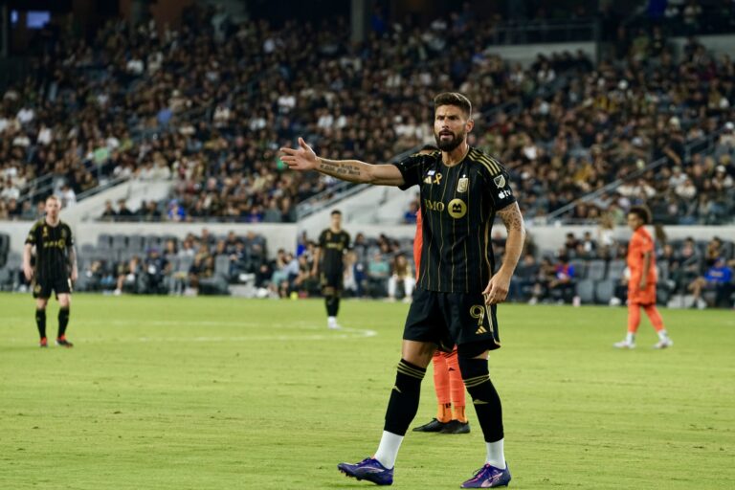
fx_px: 4083
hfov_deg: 10.3
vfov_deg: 6.9
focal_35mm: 200
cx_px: 368
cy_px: 245
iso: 2000
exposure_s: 1/800
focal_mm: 200
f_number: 5
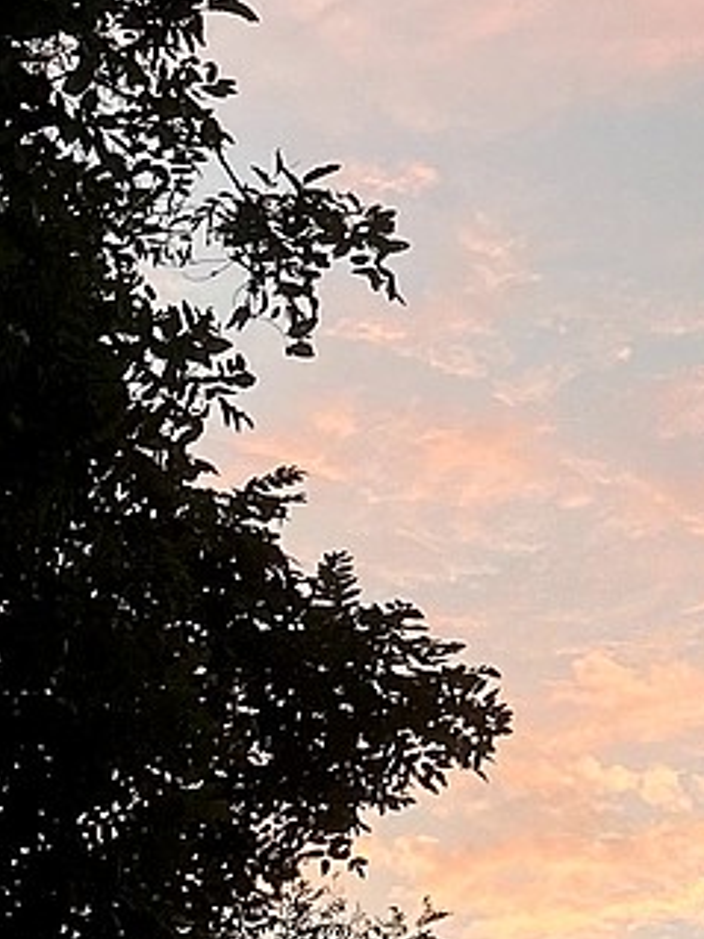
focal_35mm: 139
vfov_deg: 12.8
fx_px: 3772
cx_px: 1264
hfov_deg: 10.1
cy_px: -796
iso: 50
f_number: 1.8
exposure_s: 1/122
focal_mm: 4.25
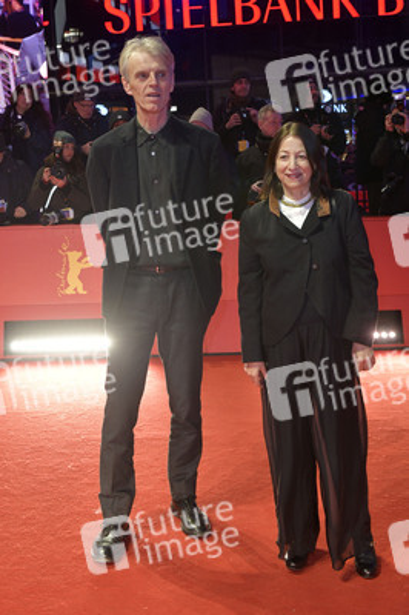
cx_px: 204
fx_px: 649
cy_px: 308
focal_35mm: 38
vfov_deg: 50.7
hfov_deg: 35.0
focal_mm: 38
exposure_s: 1/200
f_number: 5.6
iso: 1250
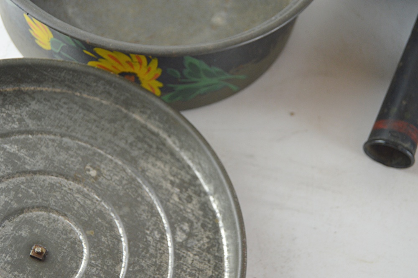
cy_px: 139
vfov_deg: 19.7
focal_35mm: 69
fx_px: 800
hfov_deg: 29.3
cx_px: 209
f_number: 5.3
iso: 720
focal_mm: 46
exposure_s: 1/60
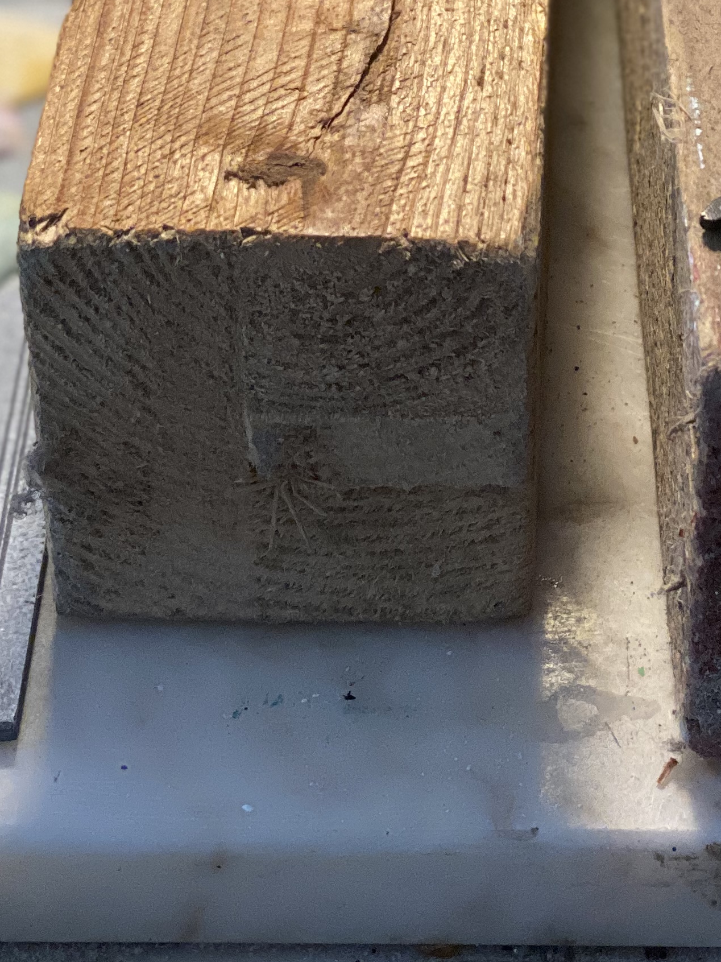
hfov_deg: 11.9
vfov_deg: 15.6
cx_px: 623
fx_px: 3444
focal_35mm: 124
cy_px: -9
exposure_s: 1/100
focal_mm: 6
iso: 160
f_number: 2
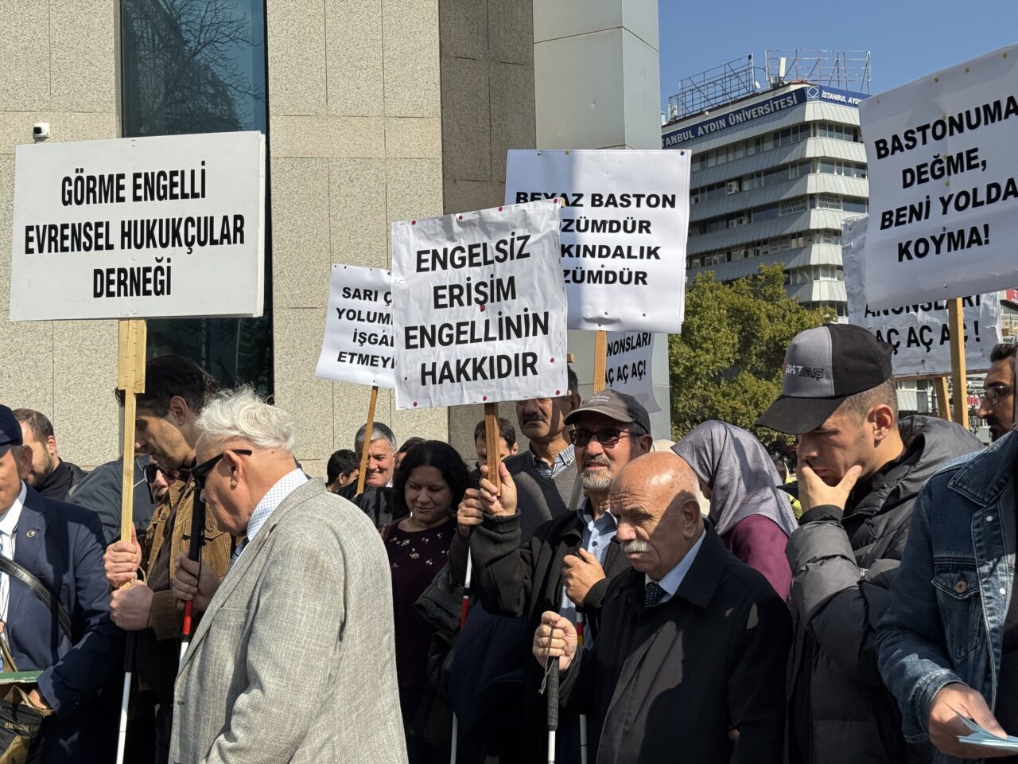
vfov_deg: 30.3
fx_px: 1412
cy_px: 382
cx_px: 509
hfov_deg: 39.7
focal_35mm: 48
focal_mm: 6.76
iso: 64
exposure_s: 1/5848
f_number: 1.78
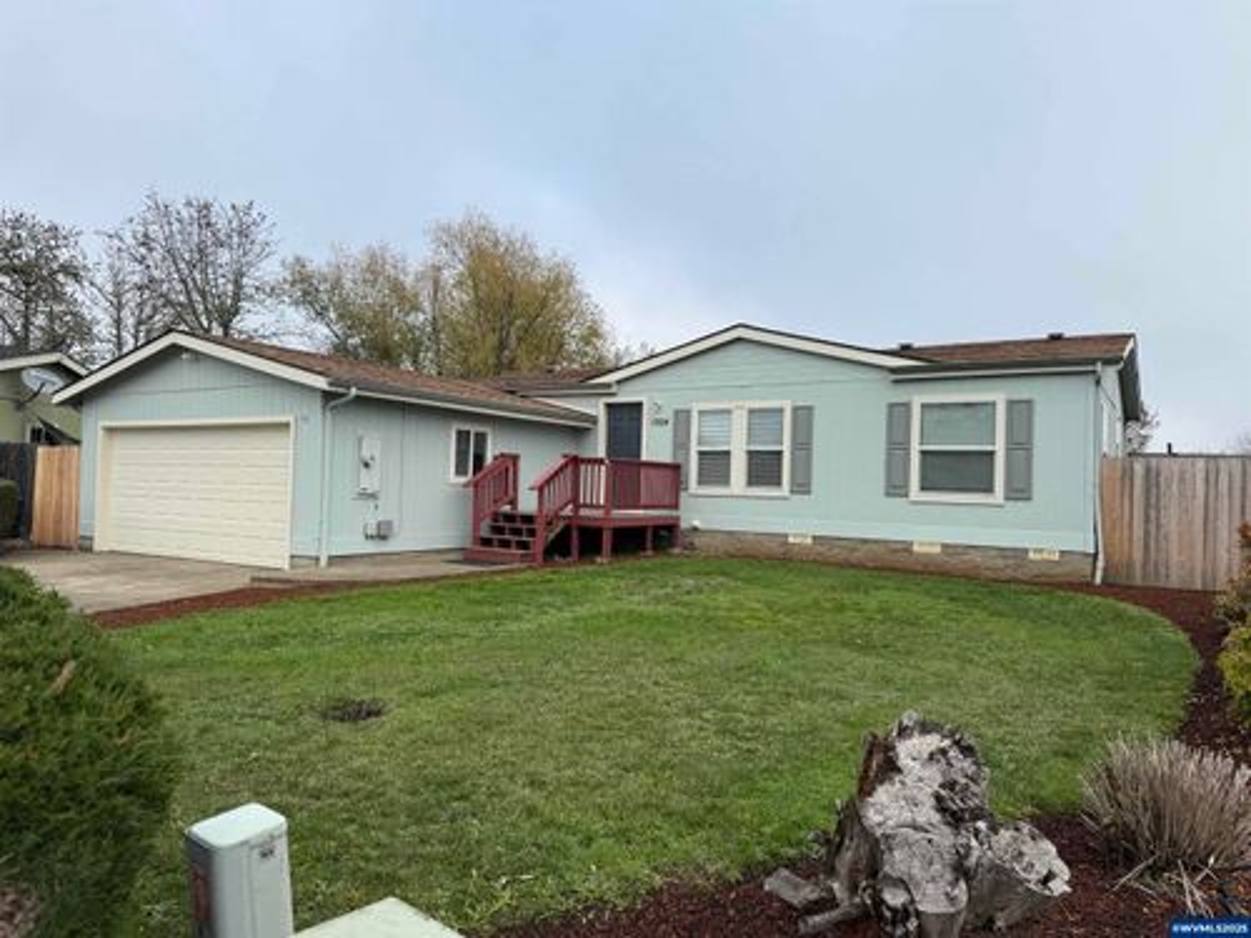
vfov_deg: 56.8
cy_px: 469
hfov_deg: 71.6
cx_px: 626
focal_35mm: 24
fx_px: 867
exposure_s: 1/2000
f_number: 1.78
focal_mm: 6.76
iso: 80
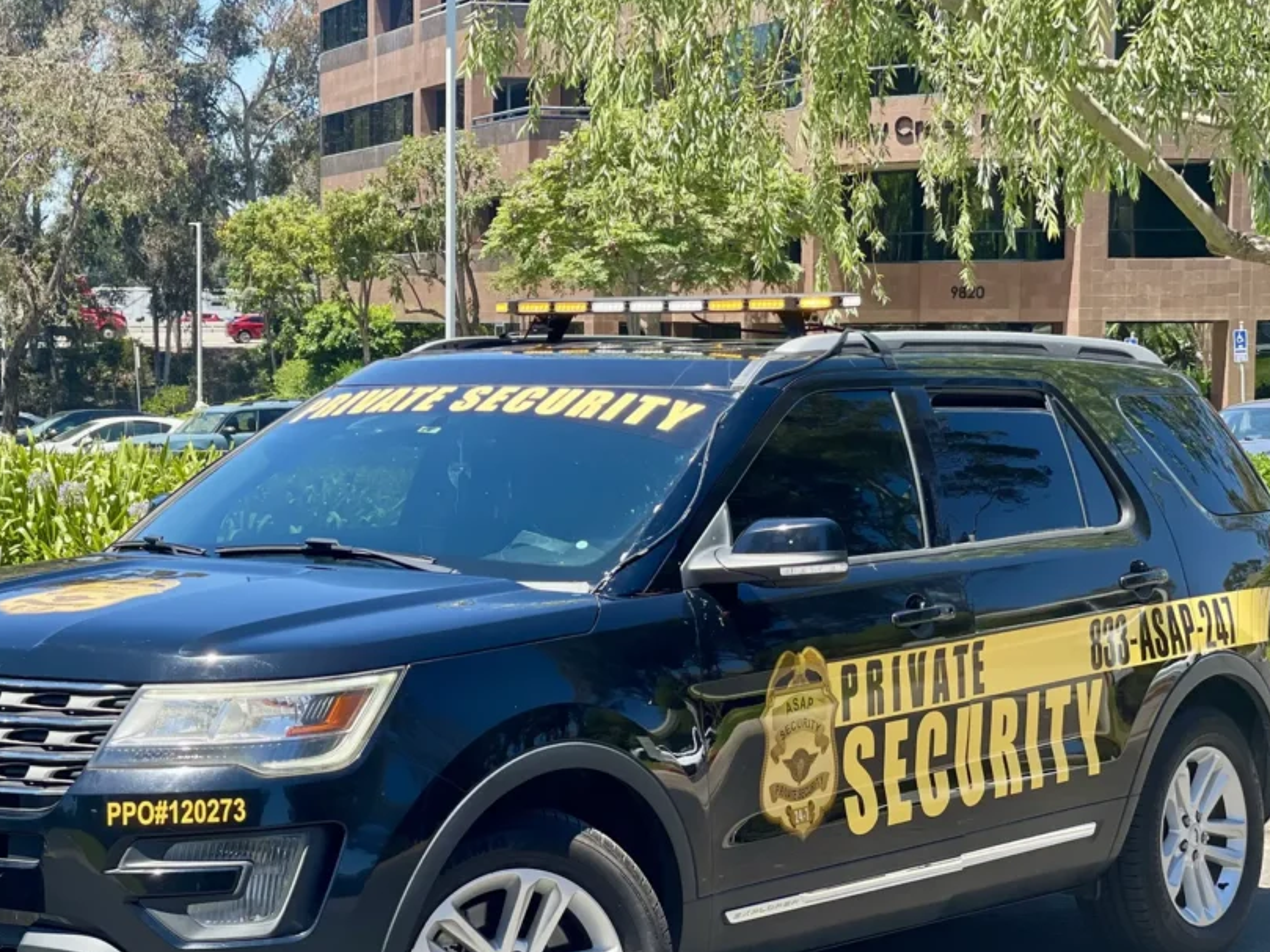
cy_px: 574
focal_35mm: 81
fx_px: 2972
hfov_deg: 24.1
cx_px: 527
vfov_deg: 18.2
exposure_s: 1/424
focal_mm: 7.5
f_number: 2.2
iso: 32
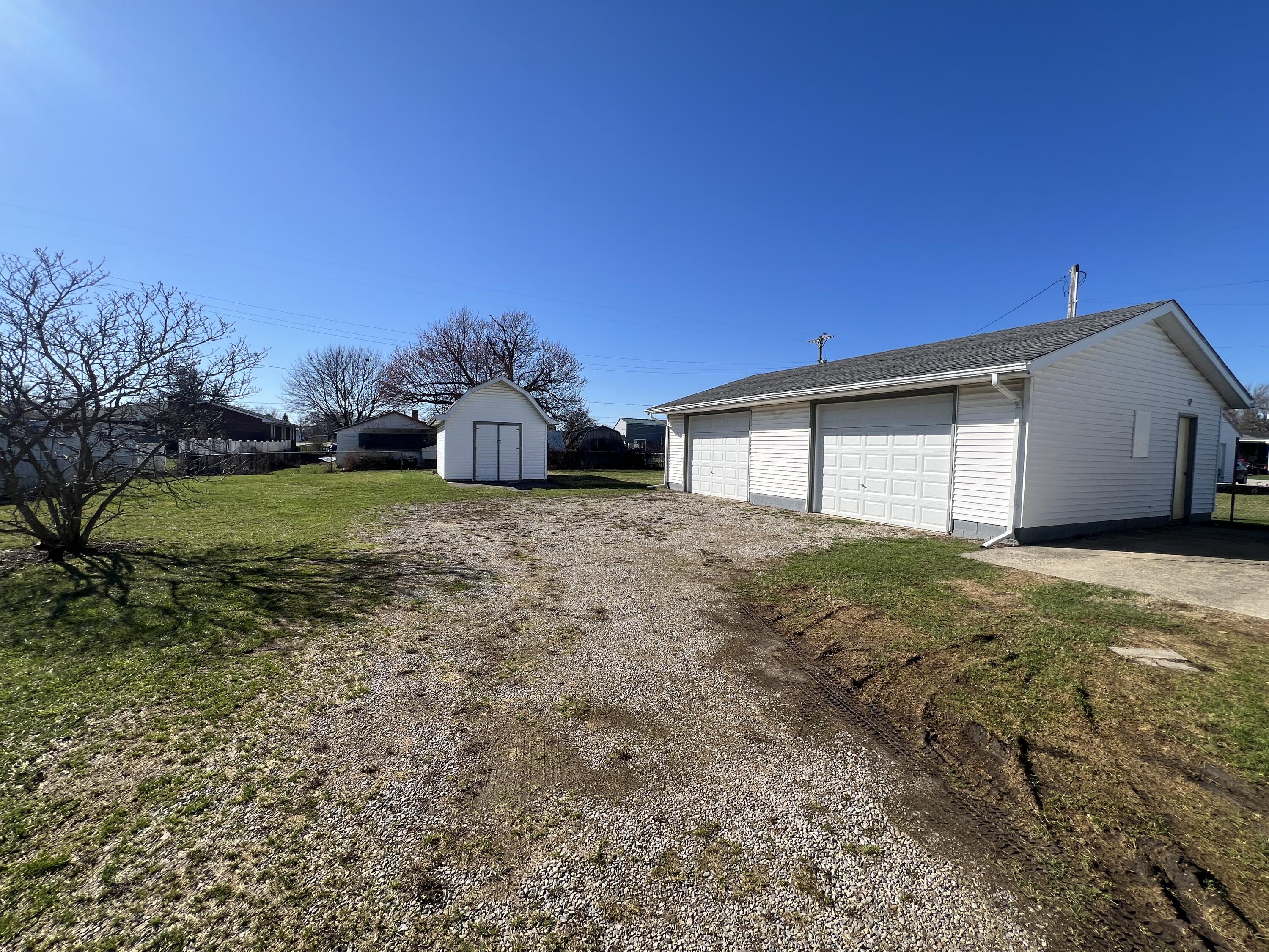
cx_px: 634
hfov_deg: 106.2
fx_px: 477
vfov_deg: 89.9
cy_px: 476
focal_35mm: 13
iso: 32
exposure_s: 1/2096
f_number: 1.8
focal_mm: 1.57
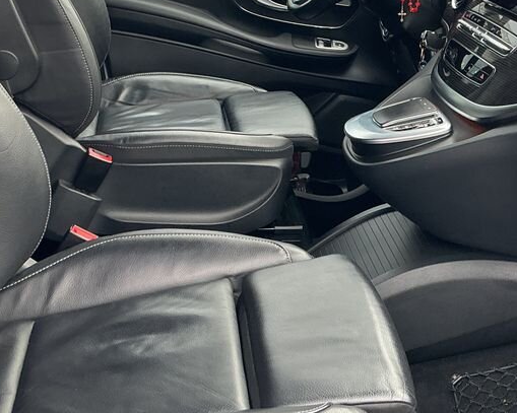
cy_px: 137
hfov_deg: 32.8
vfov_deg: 26.5
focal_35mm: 57
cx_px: 340
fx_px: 872
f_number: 1.8
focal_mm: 3
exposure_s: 1/60
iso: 50
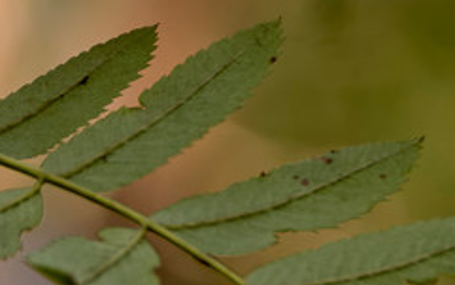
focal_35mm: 1104
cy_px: 457
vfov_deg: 1.2
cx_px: -345
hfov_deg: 1.9
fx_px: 13694
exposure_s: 1/250
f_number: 5.3
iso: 320
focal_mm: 145
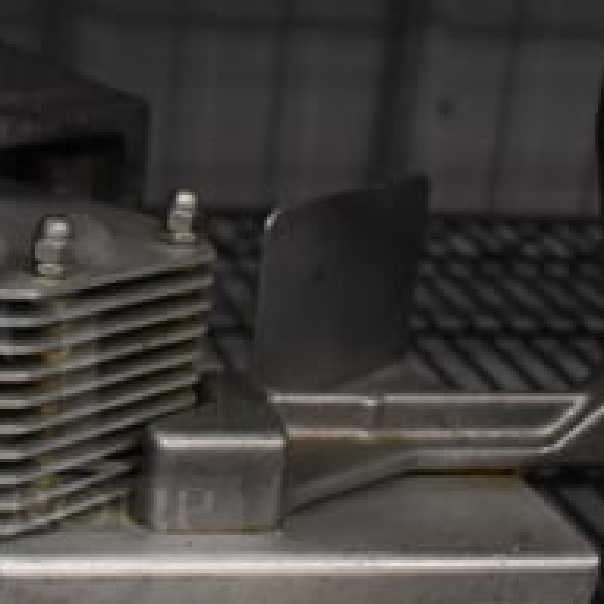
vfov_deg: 23.6
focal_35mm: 73
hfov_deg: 22.0
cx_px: -107
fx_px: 1441
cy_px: 378
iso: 800
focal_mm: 18
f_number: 3.5
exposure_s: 1/250
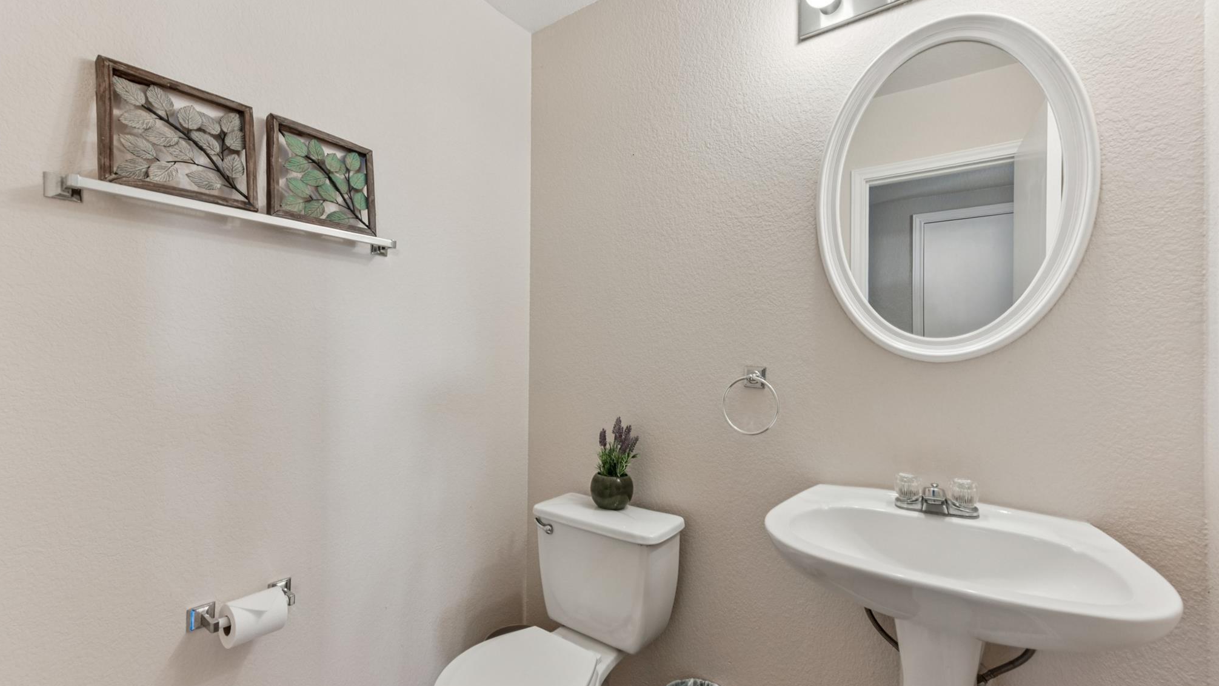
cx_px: 612
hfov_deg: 99.4
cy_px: 342
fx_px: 517
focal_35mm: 16
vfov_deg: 67.1
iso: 250
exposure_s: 1/8
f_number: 8
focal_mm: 15
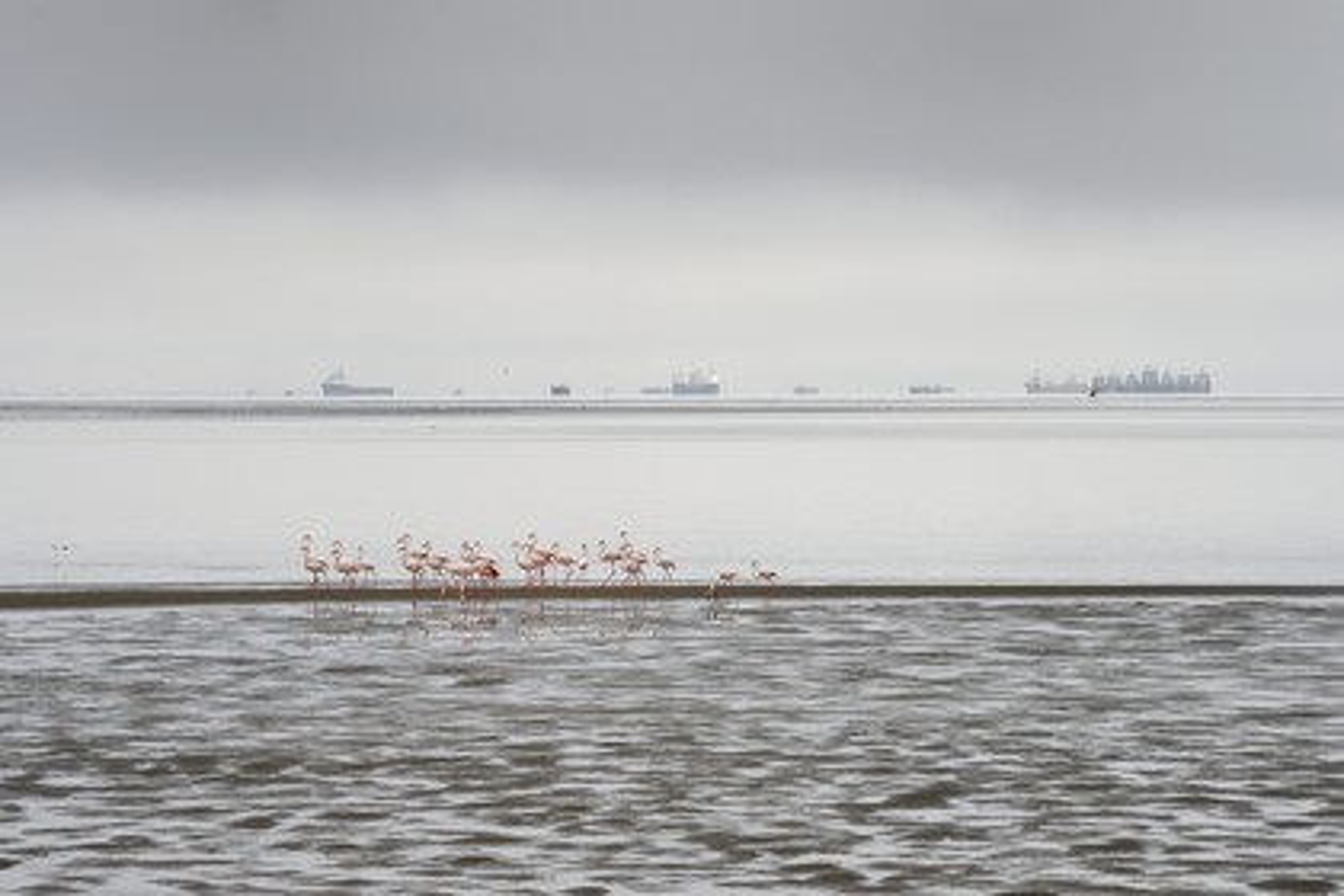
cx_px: 672
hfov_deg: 10.3
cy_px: 448
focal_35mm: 200
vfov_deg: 6.9
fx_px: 7466
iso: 800
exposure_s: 1/2000
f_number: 9
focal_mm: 200
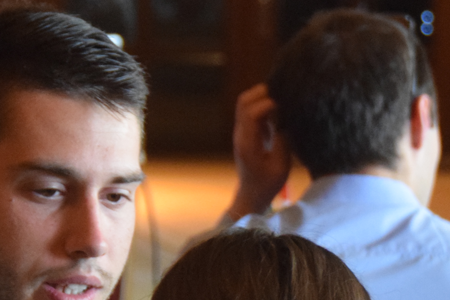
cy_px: 317
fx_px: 3987
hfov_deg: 6.5
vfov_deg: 4.3
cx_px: 371
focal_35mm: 319
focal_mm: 62
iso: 3200
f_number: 4.8
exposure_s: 1/125
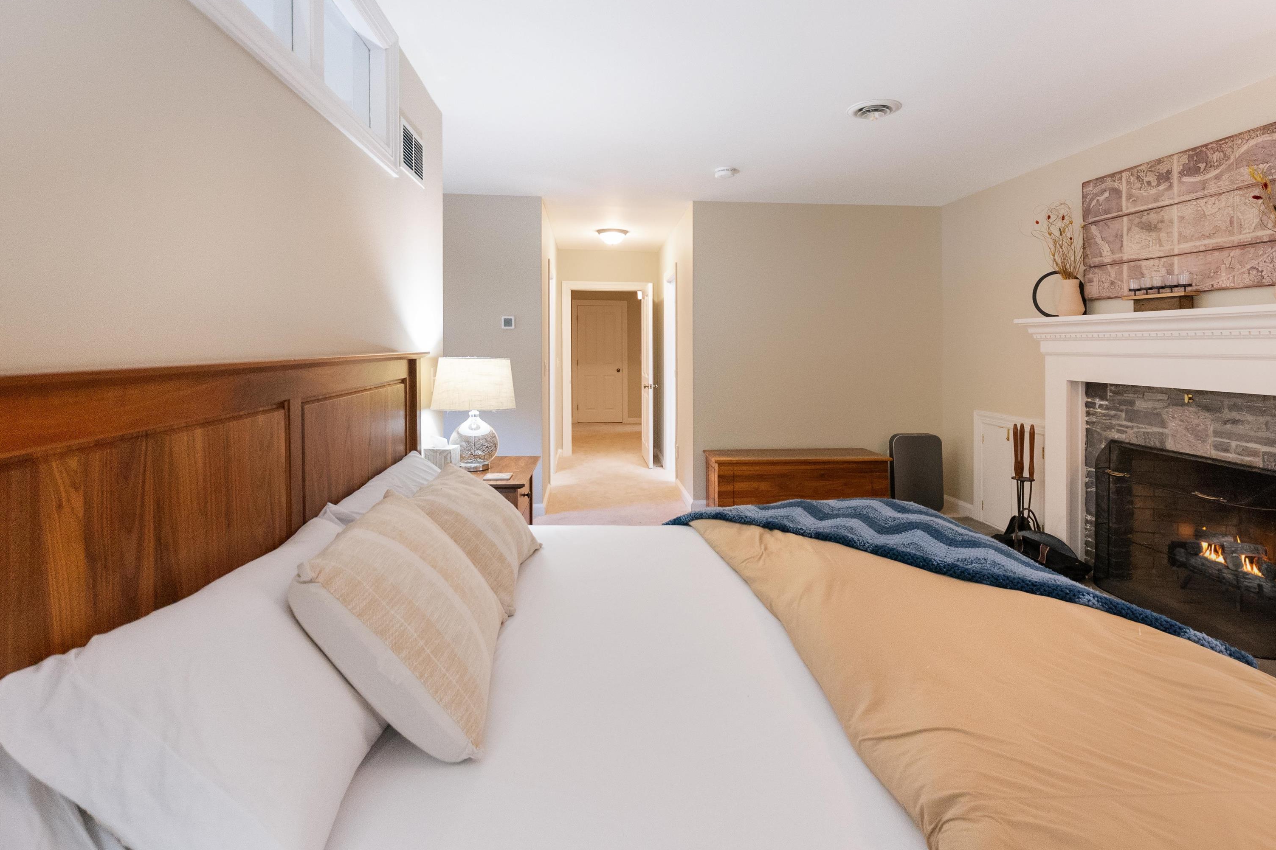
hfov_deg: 93.3
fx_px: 602
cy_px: 409
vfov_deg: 70.4
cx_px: 651
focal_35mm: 17
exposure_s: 1/30
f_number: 2.8
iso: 3200
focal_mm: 8
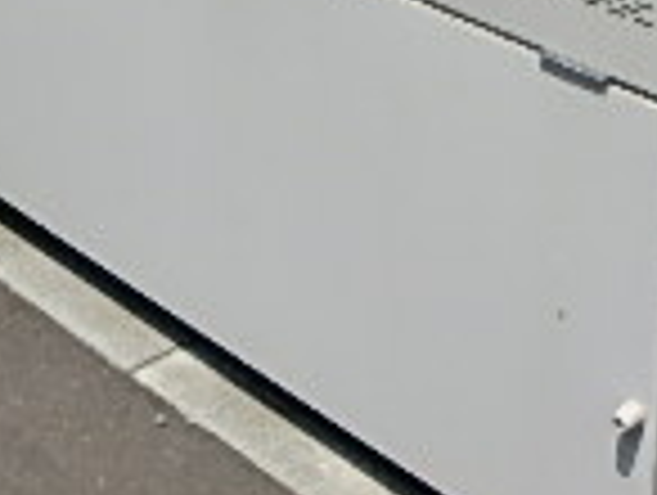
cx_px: 504
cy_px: -171
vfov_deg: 15.3
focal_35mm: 92
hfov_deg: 21.1
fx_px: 1749
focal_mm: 3.7
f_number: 6
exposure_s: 1/640
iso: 125
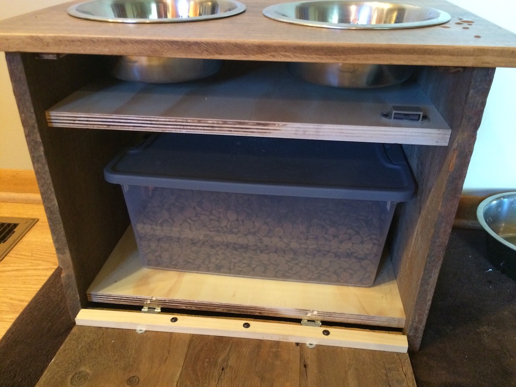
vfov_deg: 48.2
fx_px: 432
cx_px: 258
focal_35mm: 29
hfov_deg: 61.7
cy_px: 194
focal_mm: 4.15
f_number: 2.2
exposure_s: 1/20
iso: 320
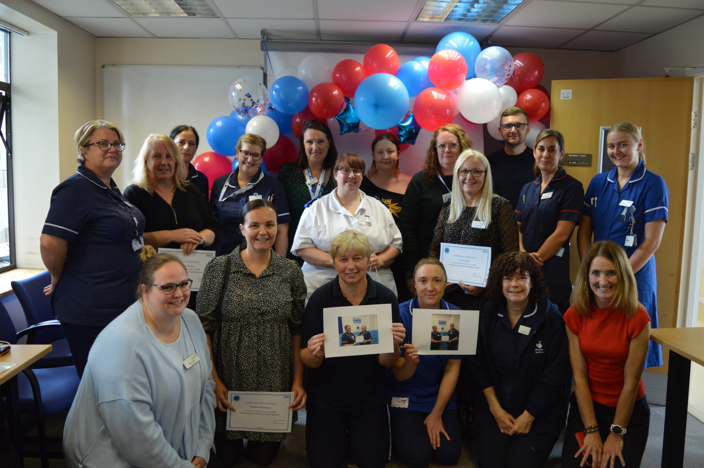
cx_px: 352
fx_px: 586
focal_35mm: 30
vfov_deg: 43.5
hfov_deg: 62.0
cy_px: 234
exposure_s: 1/60
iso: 720
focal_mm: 20
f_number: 3.5
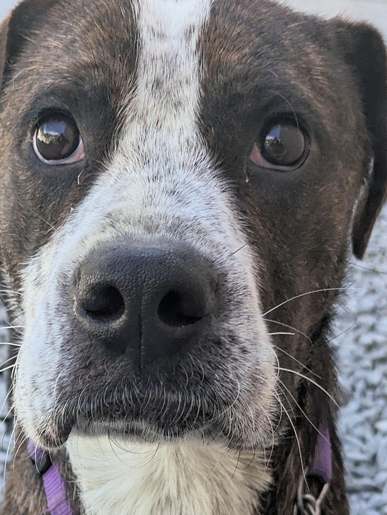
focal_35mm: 77
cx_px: 110
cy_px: 502
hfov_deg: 19.1
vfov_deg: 24.3
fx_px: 1147
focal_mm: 5.43
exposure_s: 1/555
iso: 47
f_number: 1.89
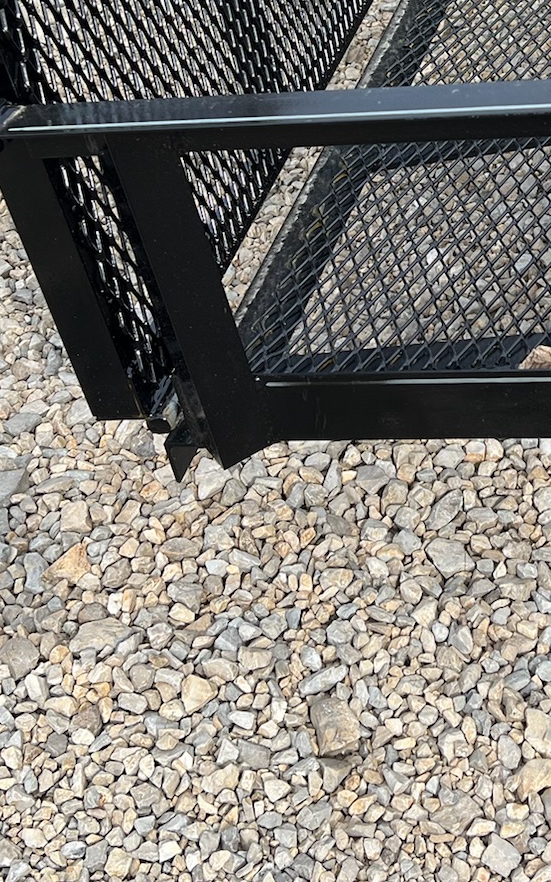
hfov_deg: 19.9
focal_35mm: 64
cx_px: 514
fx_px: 1538
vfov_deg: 31.0
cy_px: 152
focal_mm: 5.7
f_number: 1.5
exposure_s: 1/1838
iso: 50
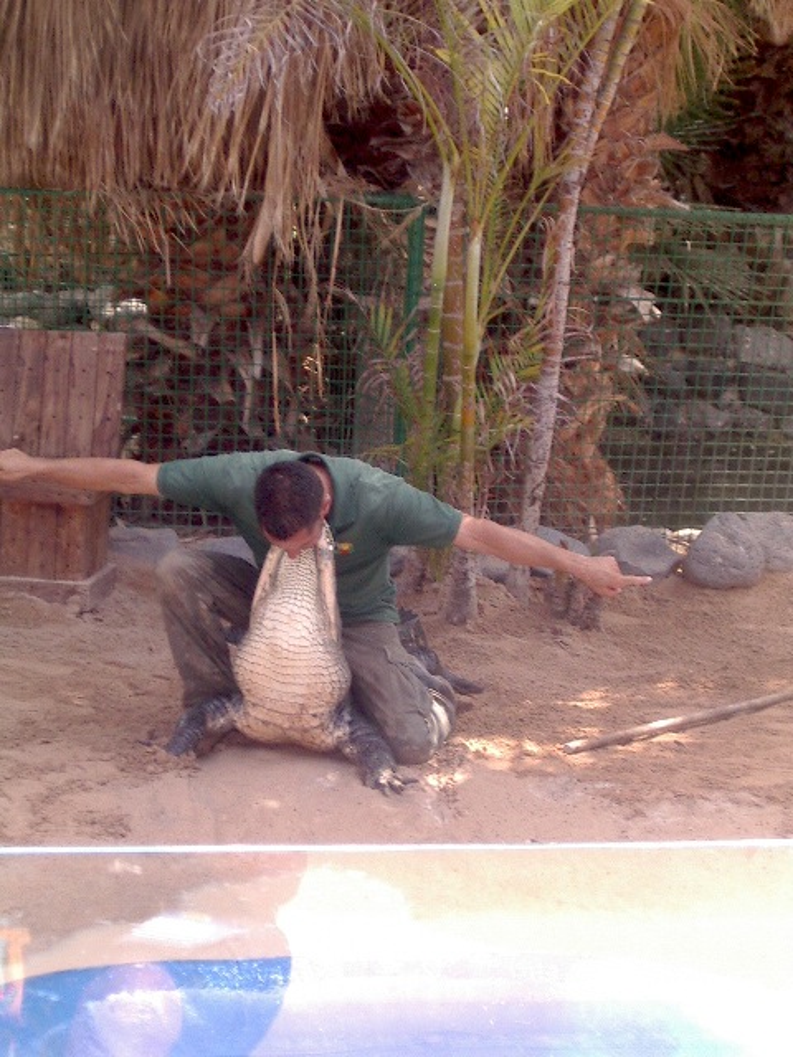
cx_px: 396
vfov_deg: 19.6
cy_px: 528
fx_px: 3054
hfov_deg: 14.8
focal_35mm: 100
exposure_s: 1/100
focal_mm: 15.2
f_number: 4.6
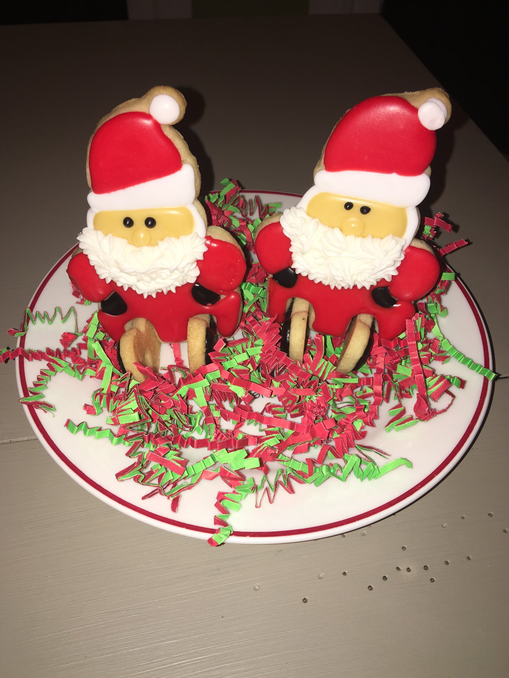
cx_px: 257
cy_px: 350
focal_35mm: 30
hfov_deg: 46.8
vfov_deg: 59.9
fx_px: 588
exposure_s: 1/60
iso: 25
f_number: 2.2
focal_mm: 4.15
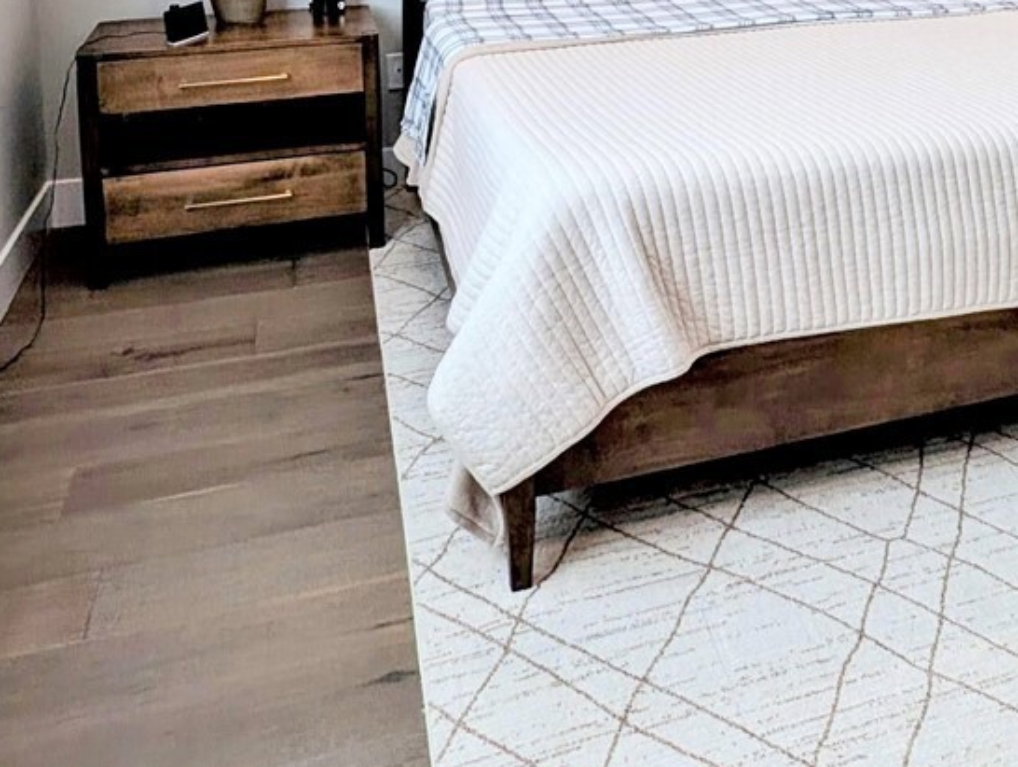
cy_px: -117
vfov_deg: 32.3
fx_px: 1119
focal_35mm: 38
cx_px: 781
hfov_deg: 46.9
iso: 43
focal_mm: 1.95
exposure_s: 1/387
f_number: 2.2
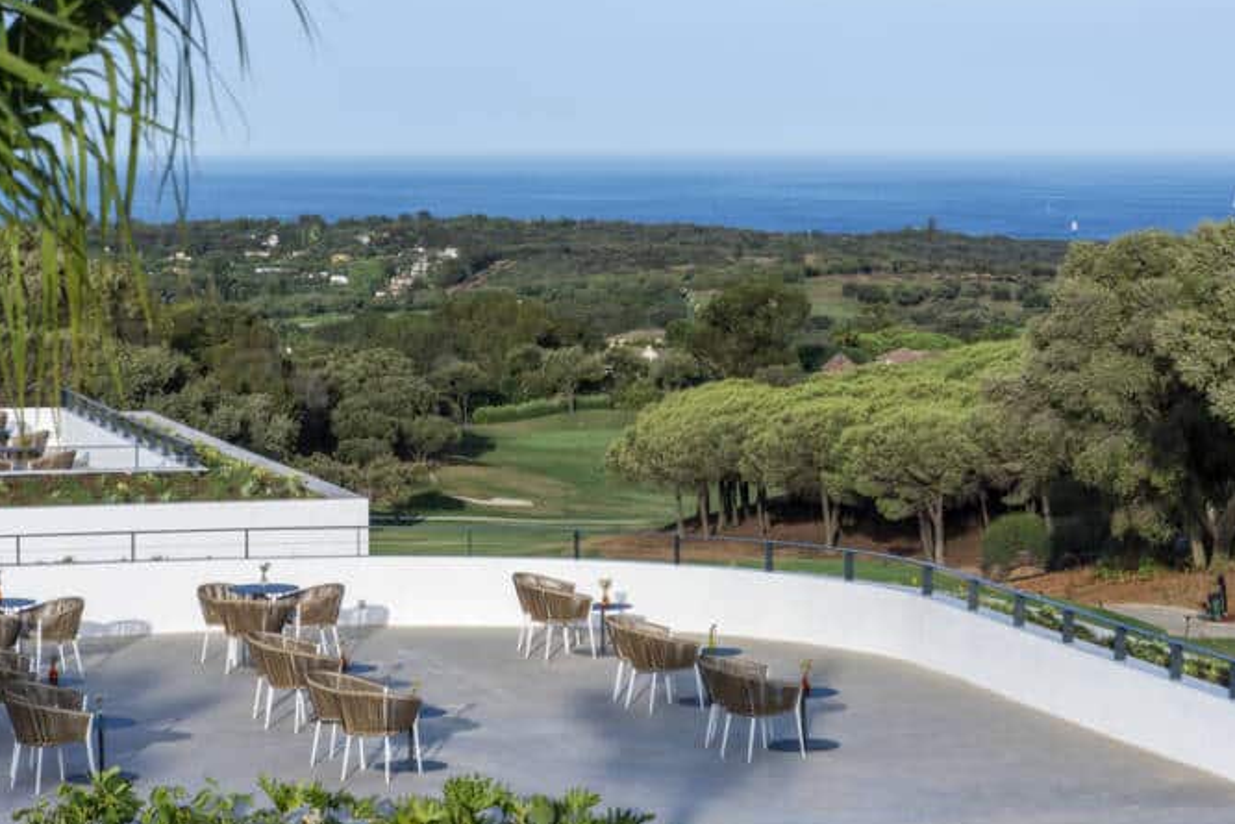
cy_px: 423
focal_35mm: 121
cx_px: 546
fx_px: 4152
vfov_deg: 11.3
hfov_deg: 16.9
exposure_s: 1/500
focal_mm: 105
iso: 250
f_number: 10
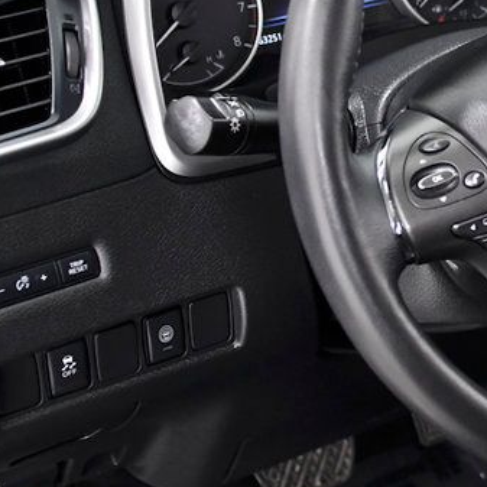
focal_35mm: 93
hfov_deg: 17.3
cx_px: 665
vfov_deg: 18.6
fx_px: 1480
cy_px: 139
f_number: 3.5
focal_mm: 24
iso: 2500
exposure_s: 1/200
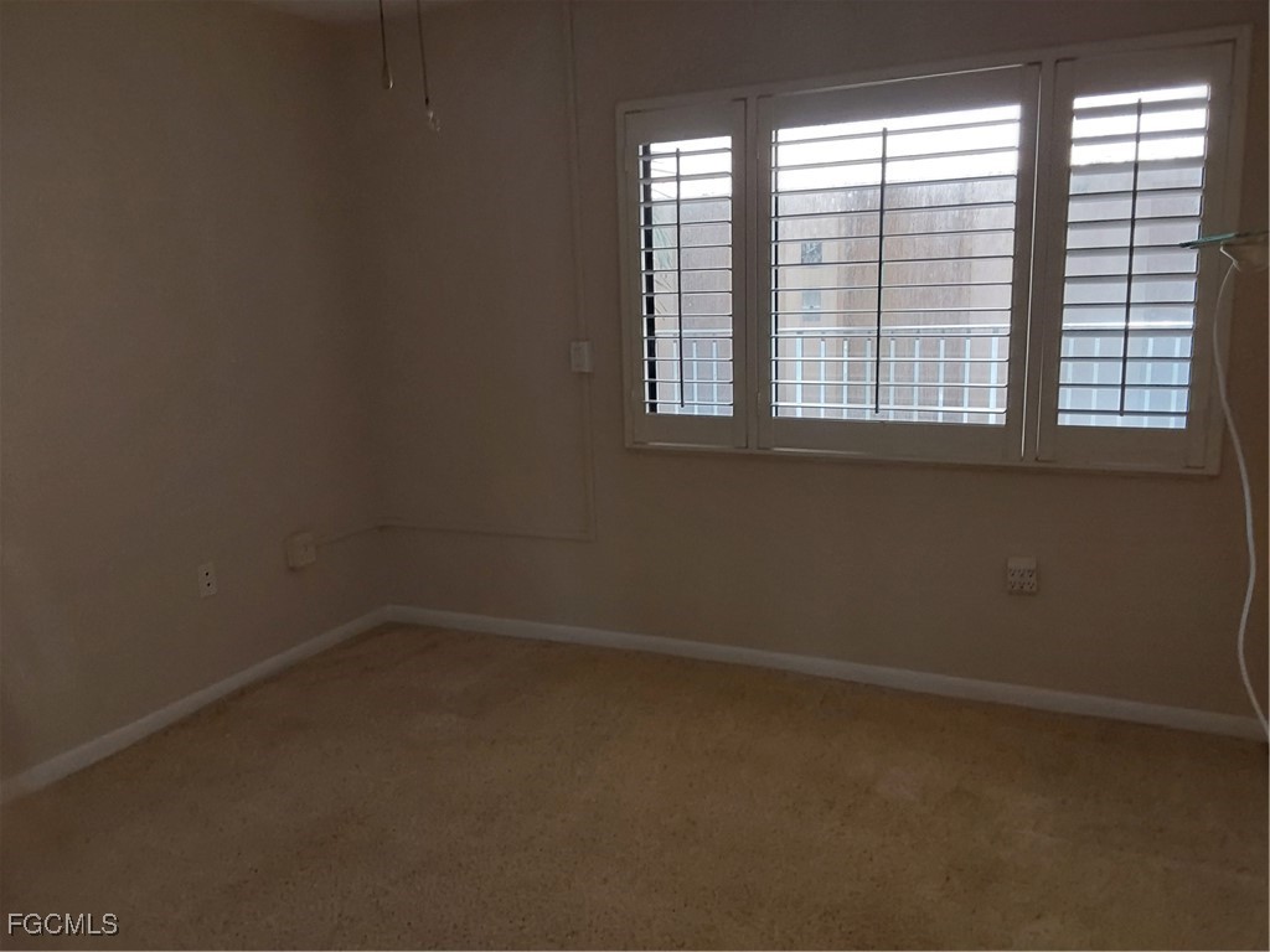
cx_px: 635
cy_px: 476
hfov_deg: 63.4
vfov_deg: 49.7
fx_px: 1027
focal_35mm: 28
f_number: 1.9
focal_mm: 2.91
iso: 250
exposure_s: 1/60
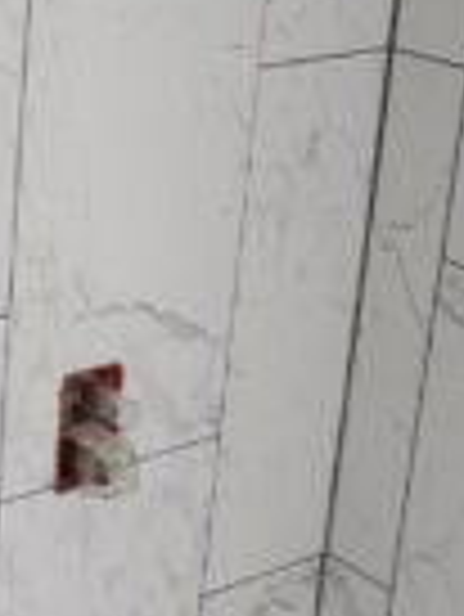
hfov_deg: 15.1
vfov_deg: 21.3
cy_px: 148
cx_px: -216
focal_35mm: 91
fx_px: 1624
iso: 200
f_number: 1.8
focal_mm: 4.2
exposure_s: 1/120
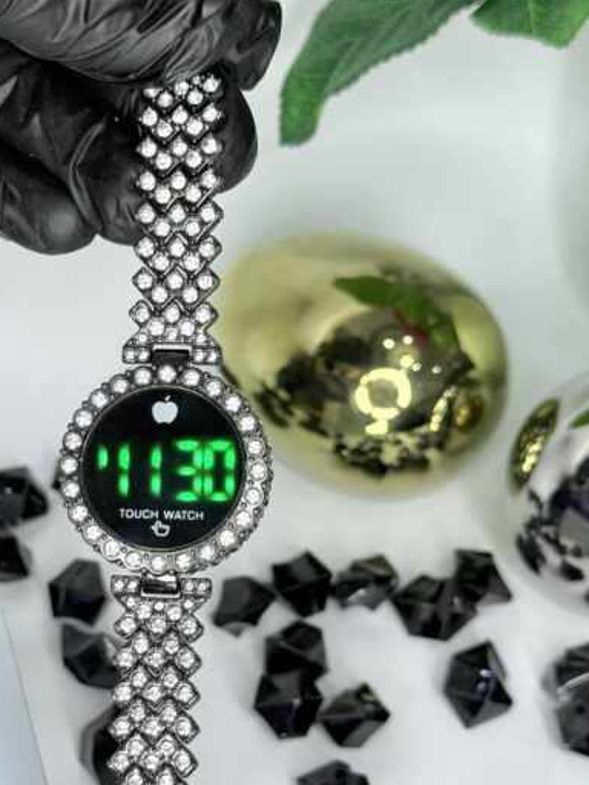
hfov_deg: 19.5
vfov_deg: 25.9
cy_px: 506
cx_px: 158
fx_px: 1702
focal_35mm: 75
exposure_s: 1/100
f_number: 1.78
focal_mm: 6.76
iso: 64
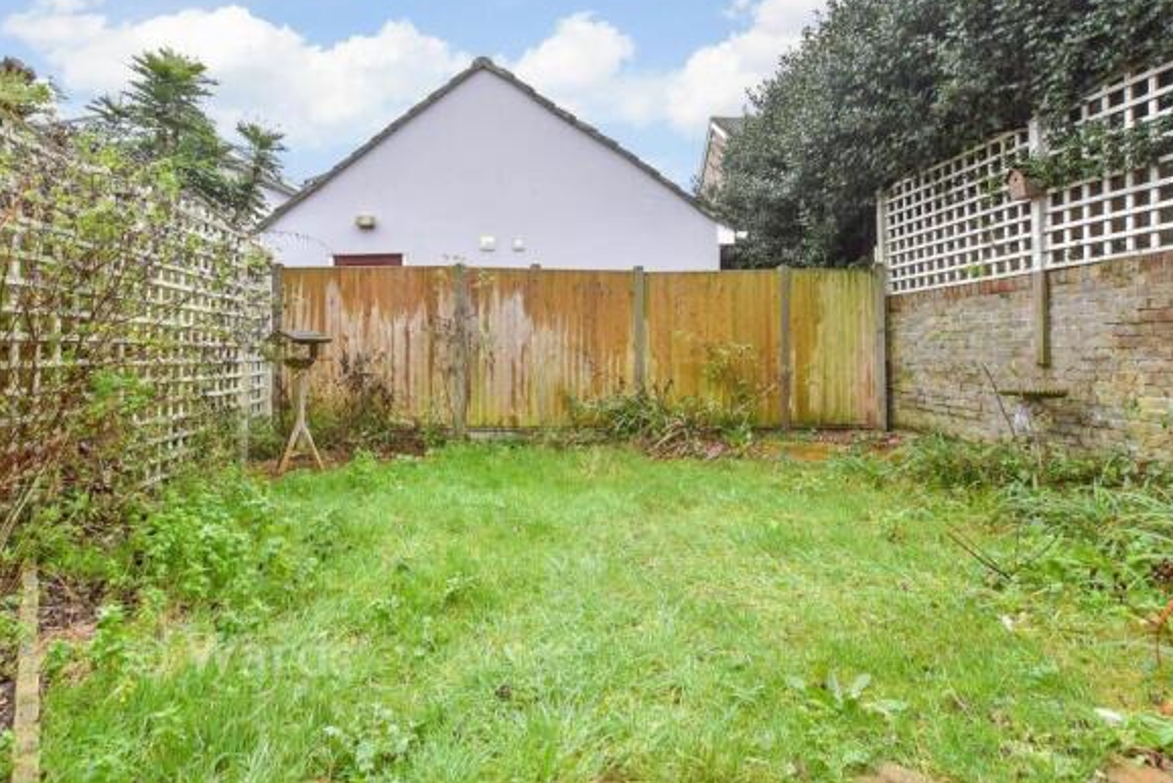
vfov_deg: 70.3
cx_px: 559
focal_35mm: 17
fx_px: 554
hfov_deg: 93.2
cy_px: 352
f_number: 8
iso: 400
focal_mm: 10
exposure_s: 1/20
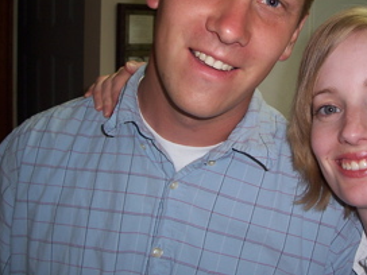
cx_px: 243
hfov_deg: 37.8
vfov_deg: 28.8
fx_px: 530
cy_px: 77
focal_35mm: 50
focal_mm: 5.6
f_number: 2.7
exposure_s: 1/60
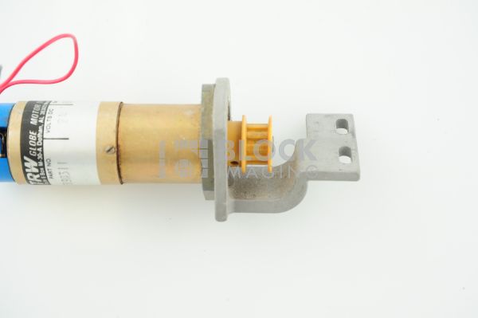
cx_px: 239
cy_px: 159
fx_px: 1128
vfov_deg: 16.0
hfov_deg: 23.9
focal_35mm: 85
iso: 1600
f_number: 11
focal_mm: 85
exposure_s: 1/125
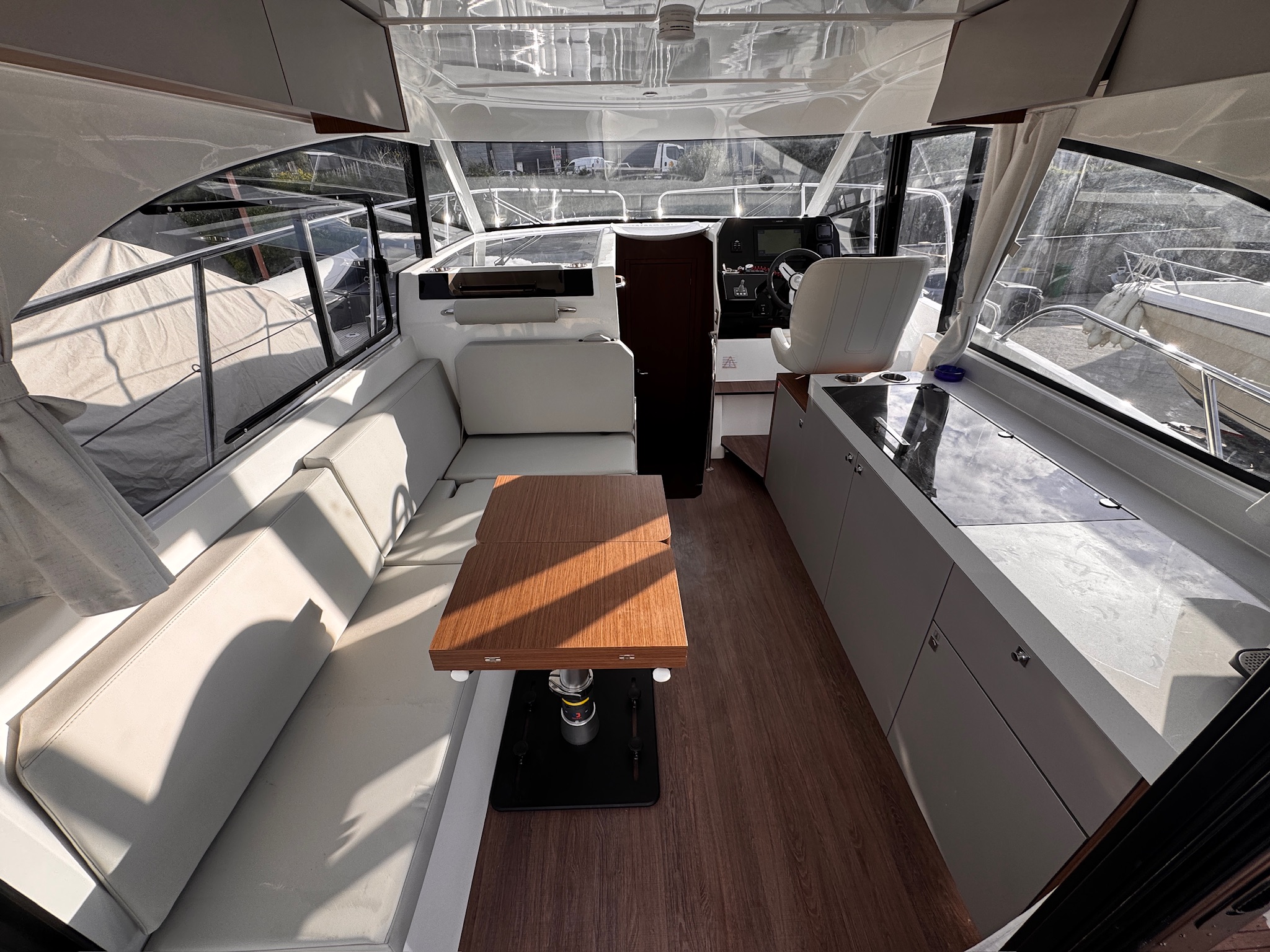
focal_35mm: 14
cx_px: 635
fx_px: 514
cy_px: 476
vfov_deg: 85.7
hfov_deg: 102.1
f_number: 2.2
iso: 40
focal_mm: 2.22
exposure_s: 1/238
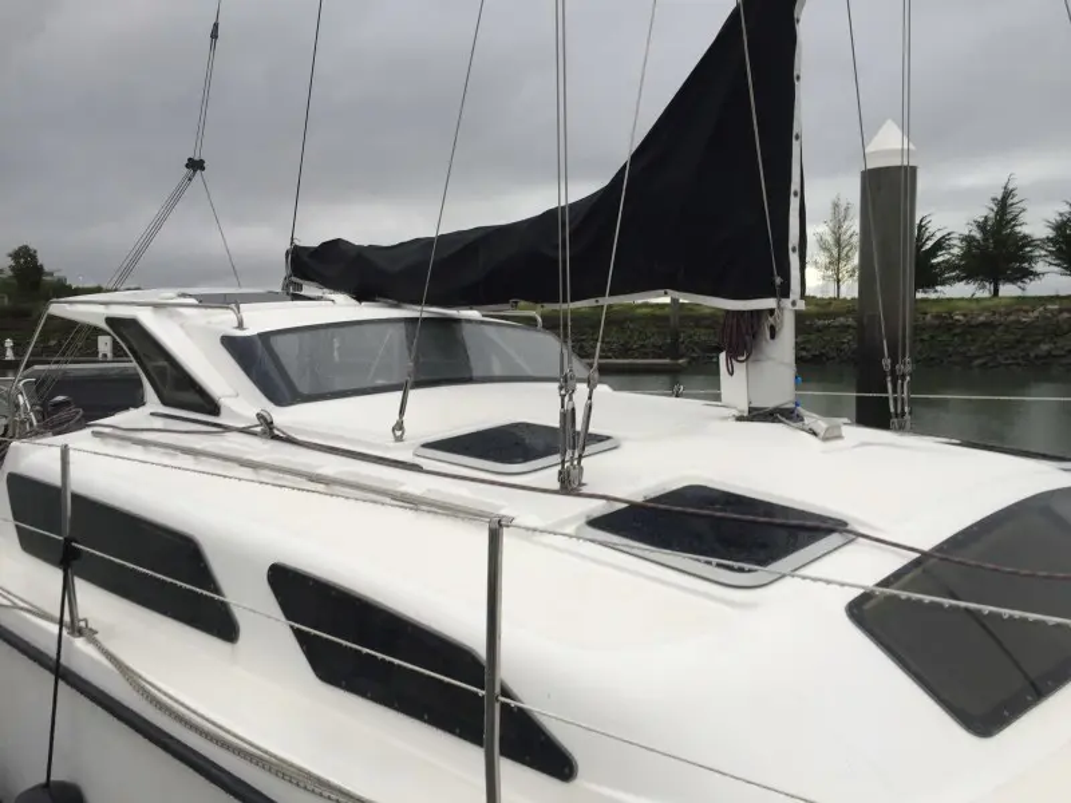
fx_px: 897
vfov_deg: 48.2
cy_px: 402
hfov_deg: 61.7
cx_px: 536
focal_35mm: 29
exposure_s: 1/120
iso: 32
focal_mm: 4.15
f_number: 2.2
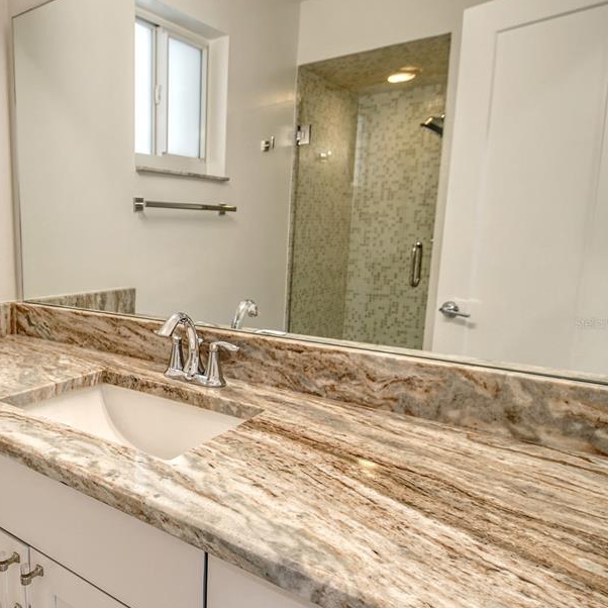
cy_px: 323
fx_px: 517
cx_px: 115
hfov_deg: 56.2
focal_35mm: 26
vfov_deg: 60.9
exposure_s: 1/400
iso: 640
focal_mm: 12
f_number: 7.1
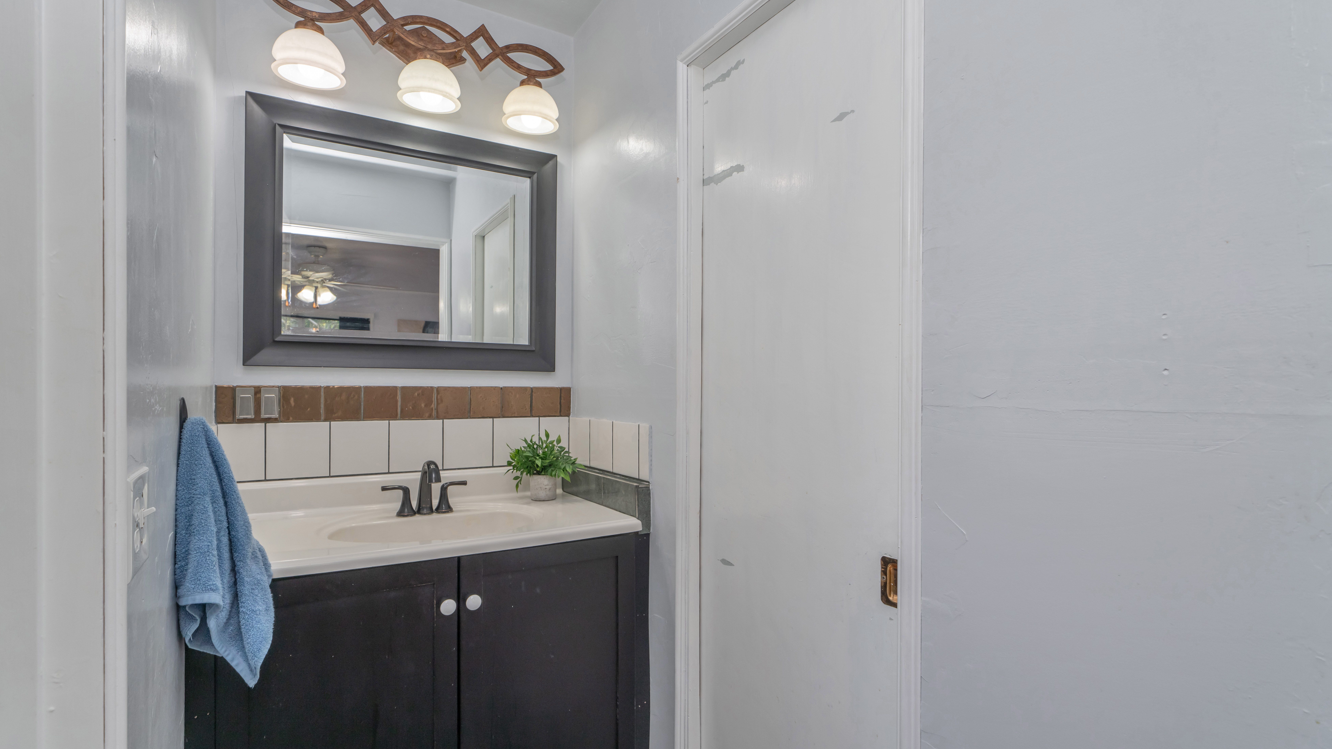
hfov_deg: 95.9
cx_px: 657
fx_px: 600
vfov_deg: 63.9
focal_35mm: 17
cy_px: 381
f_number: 6.3
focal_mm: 16
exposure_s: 1/100
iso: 320
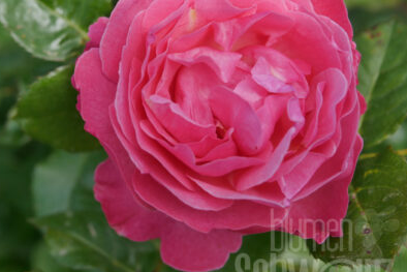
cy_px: 111
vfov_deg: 20.6
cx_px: 152
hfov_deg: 30.4
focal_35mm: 66
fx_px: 746
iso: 250
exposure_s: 1/2000
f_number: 3.2
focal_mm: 25
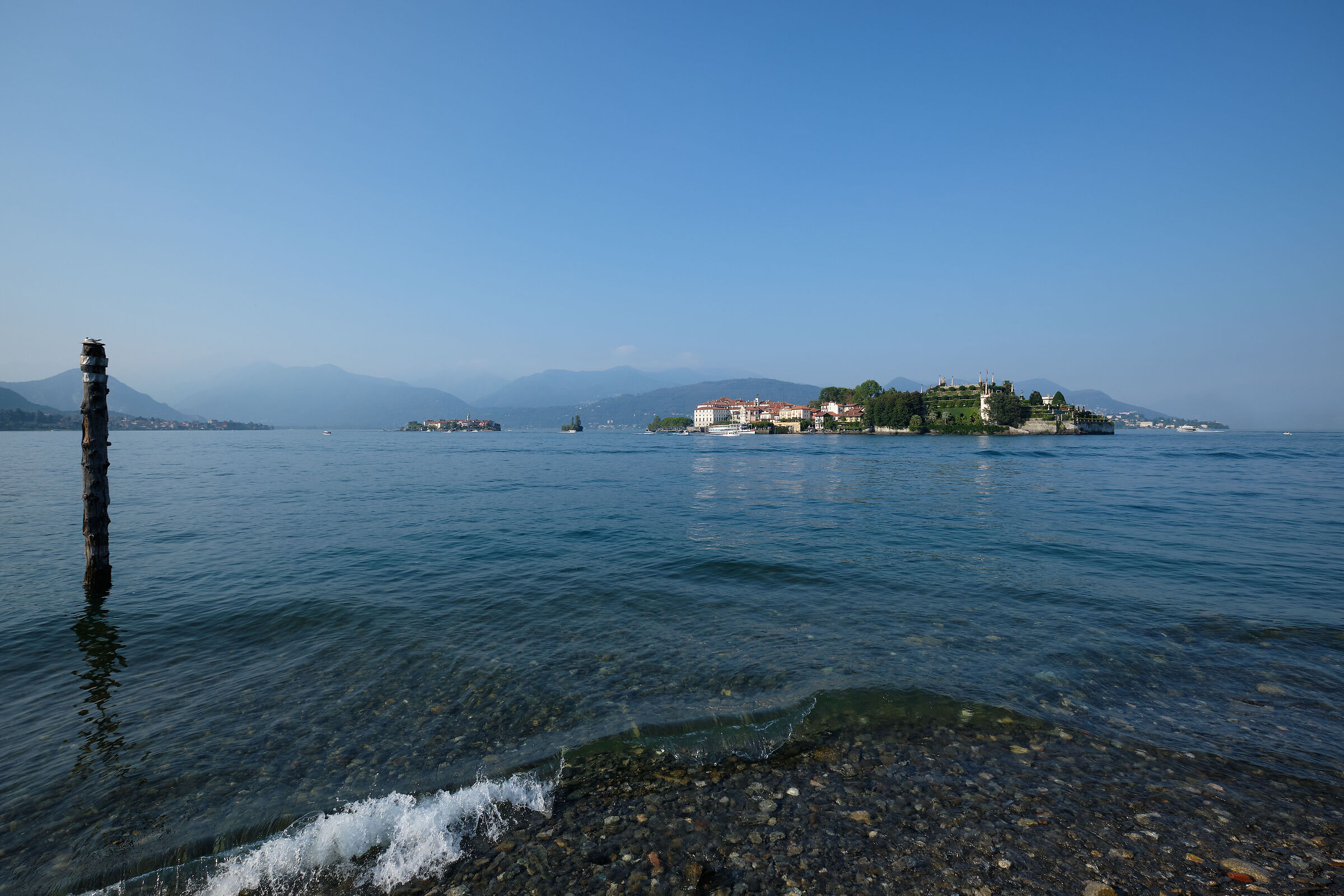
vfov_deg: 77.3
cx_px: 672
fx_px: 560
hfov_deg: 100.4
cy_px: 448
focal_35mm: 15
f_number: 5.6
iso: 200
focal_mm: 10
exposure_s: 1/750
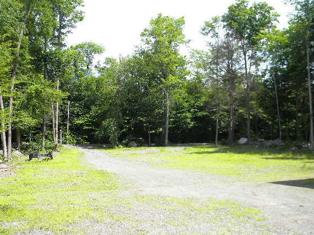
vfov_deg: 44.1
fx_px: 290
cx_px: 163
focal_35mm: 32
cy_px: 133
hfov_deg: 56.8
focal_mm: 5
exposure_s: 1/638
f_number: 3.5
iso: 110
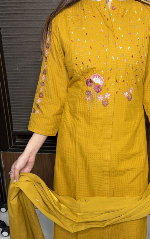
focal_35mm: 35
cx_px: 107
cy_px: 138
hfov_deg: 35.7
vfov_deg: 55.1
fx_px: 229
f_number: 1.6
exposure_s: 1/50
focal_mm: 5.96
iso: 125
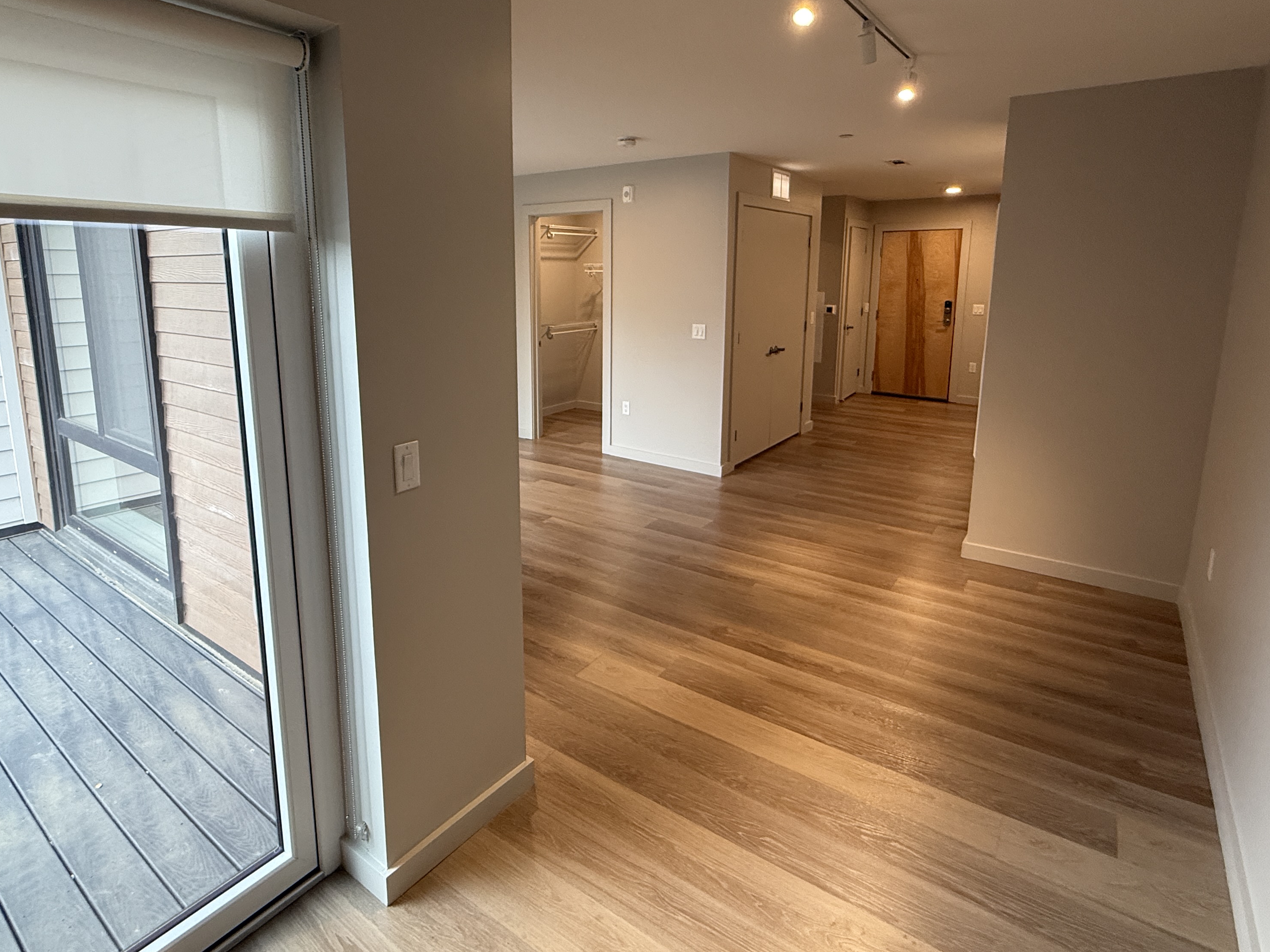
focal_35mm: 19
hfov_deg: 84.6
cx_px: 596
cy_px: 388
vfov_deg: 68.1
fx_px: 697
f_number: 2.2
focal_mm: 2.22
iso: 250
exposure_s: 1/60
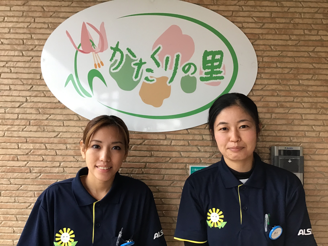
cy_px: 123
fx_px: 294
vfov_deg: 45.4
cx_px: 164
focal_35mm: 31
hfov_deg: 58.4
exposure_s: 1/30
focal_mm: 3.3
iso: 40
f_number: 2.4
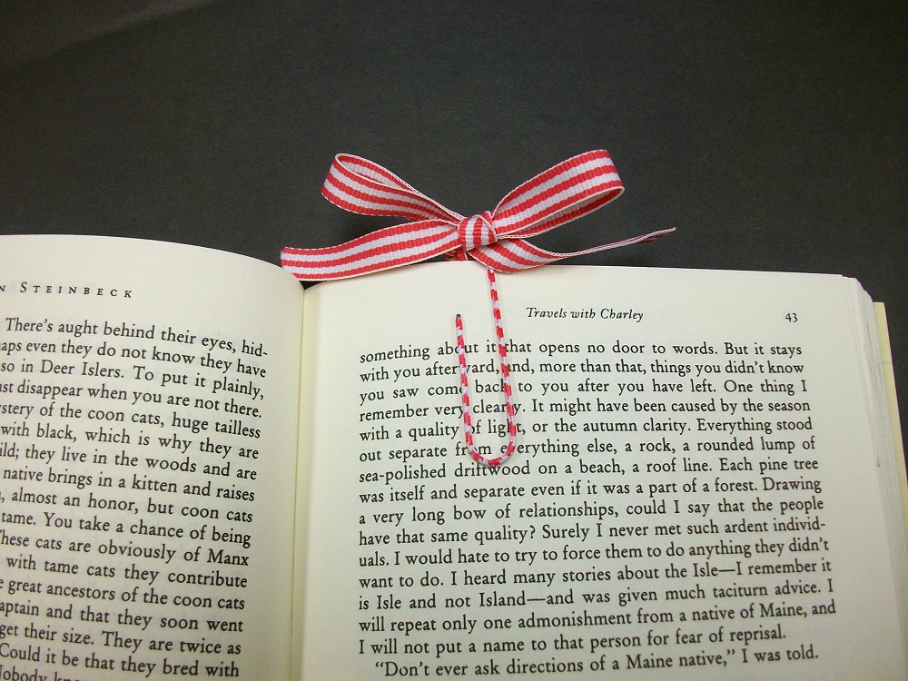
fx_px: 892
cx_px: 454
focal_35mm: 34
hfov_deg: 54.0
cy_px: 340
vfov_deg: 41.8
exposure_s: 1/60
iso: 109
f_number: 2.8
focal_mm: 5.7
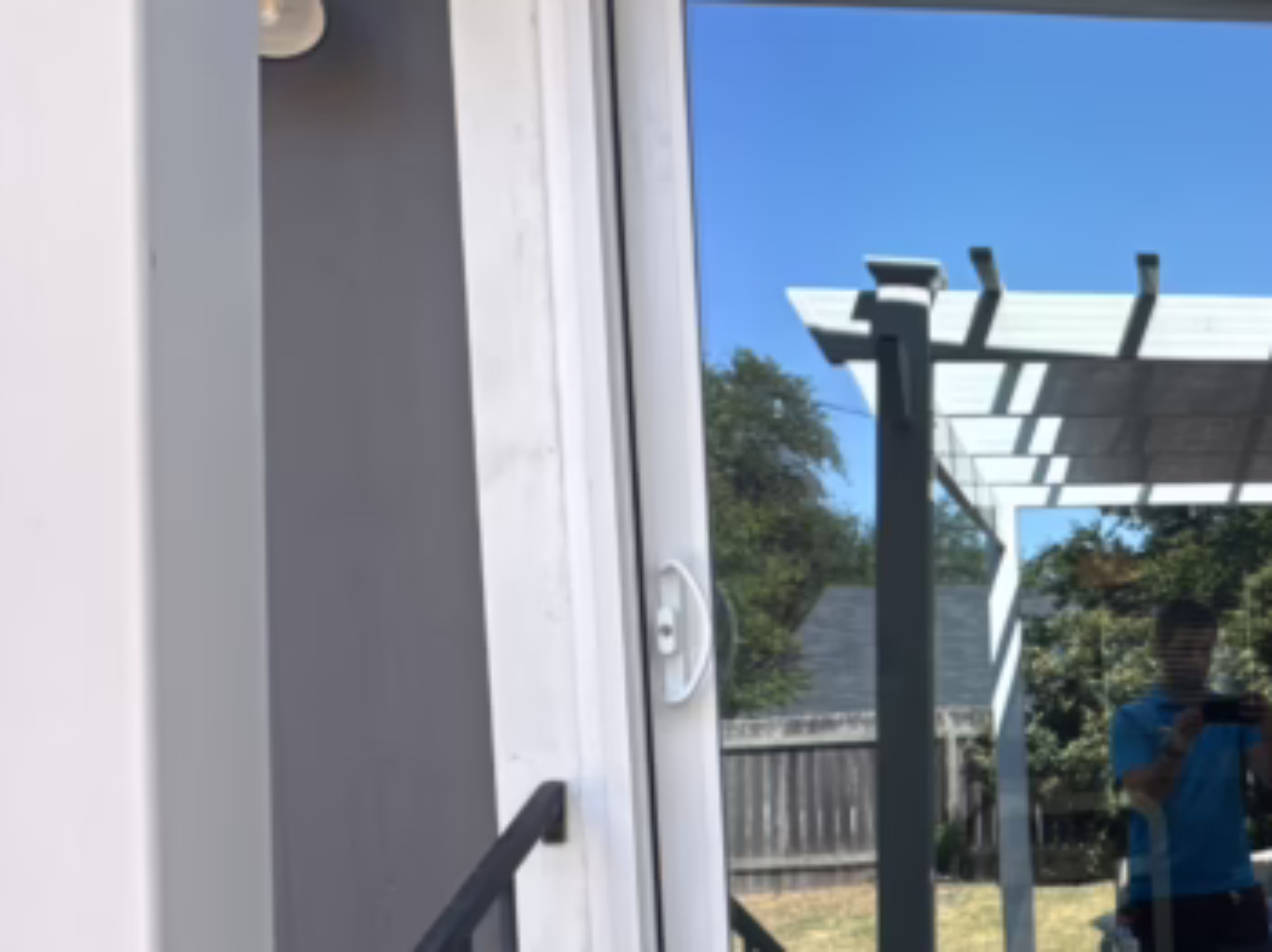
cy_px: 705
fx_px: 1506
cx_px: 1559
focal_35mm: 41
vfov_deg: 34.4
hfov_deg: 35.2
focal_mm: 2.22
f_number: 2.2
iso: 40
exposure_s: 1/299
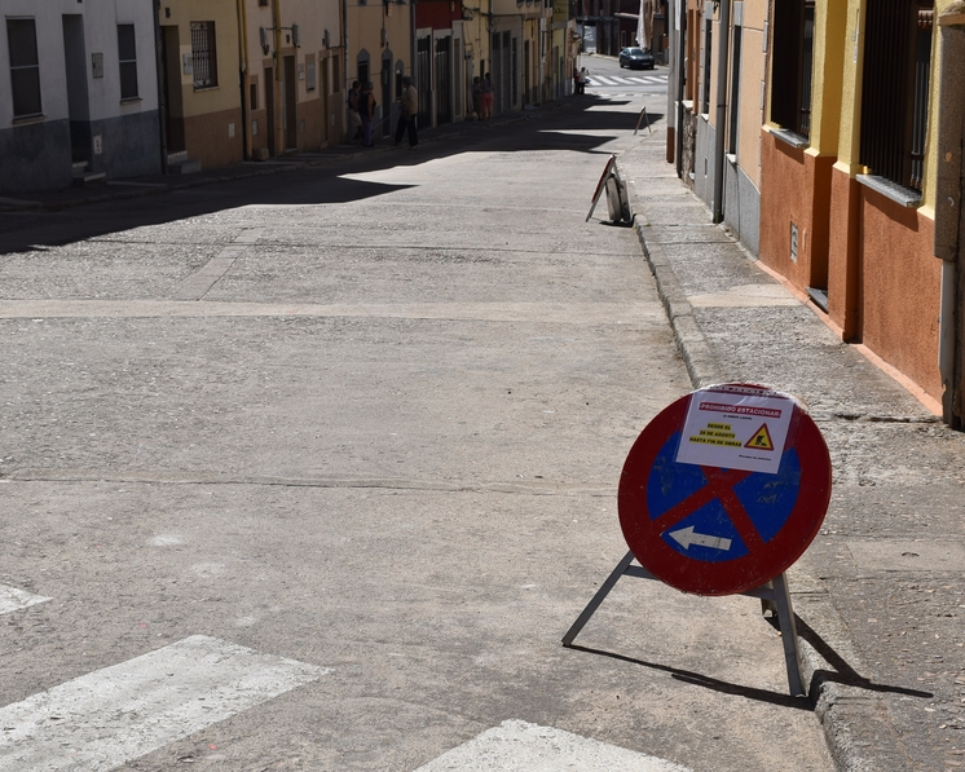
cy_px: 388
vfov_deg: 22.5
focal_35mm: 68
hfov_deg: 27.9
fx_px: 1942
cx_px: 484
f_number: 10
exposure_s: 1/400
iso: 200
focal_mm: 40
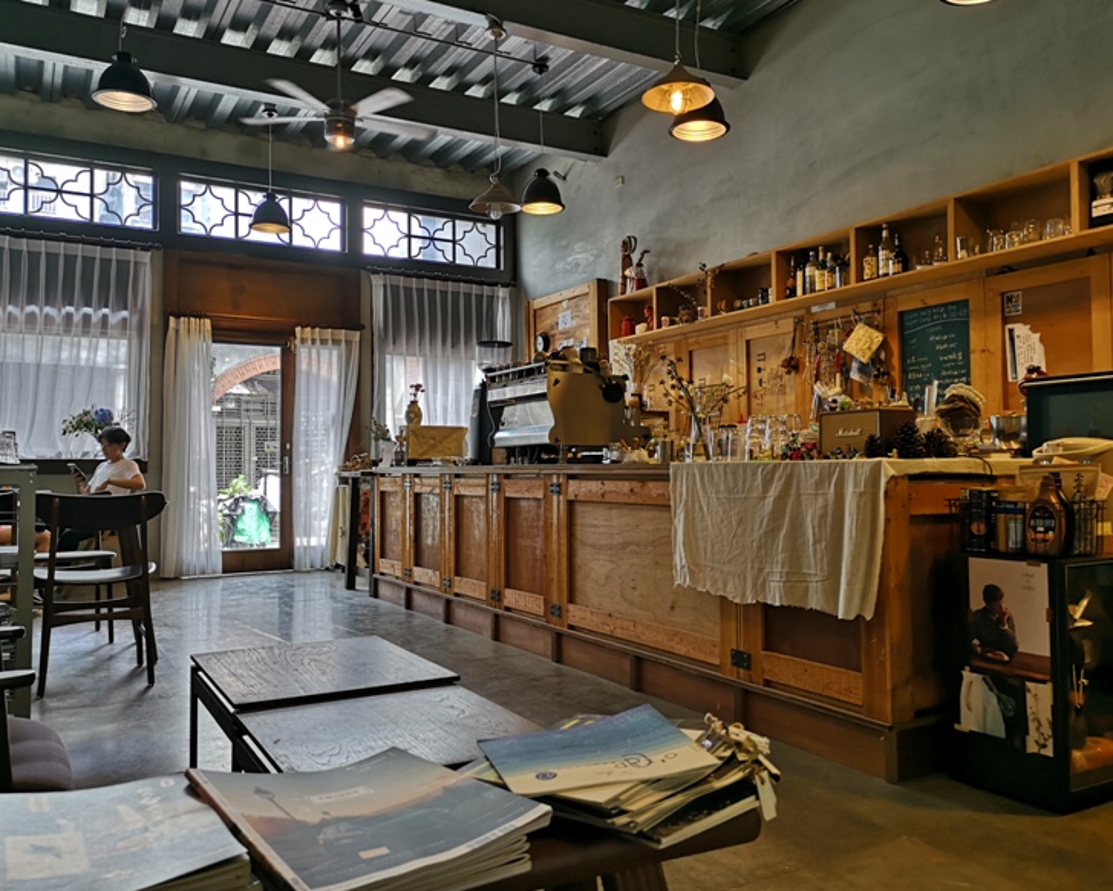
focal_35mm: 29
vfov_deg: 50.0
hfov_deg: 60.4
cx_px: 559
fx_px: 956
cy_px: 438
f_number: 1.8
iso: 64
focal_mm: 3.95
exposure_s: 1/60
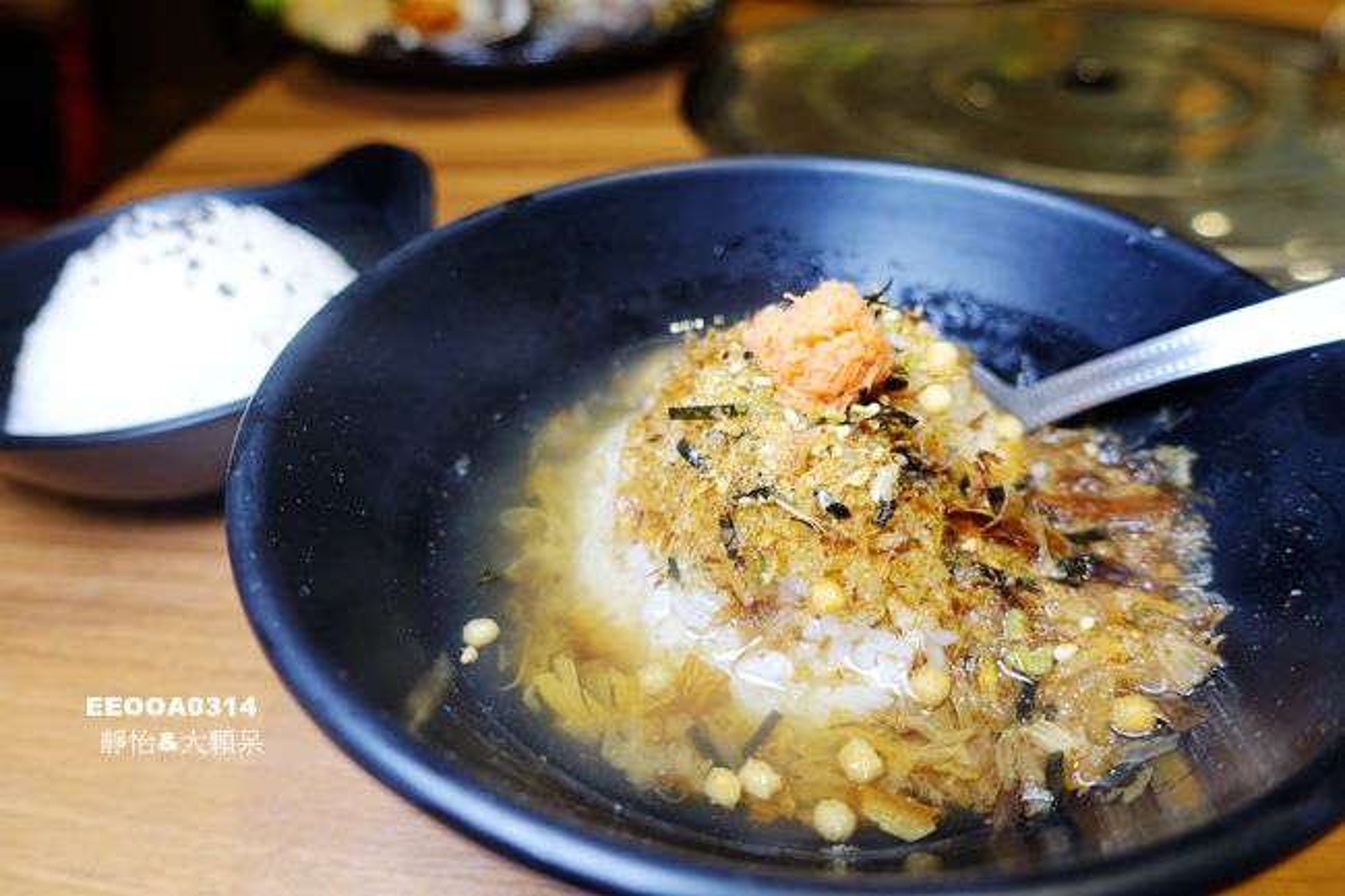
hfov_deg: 73.8
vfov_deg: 53.1
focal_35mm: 24
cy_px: 448
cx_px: 672
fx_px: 896
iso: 125
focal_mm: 8.8
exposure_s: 1/30
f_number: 2.5
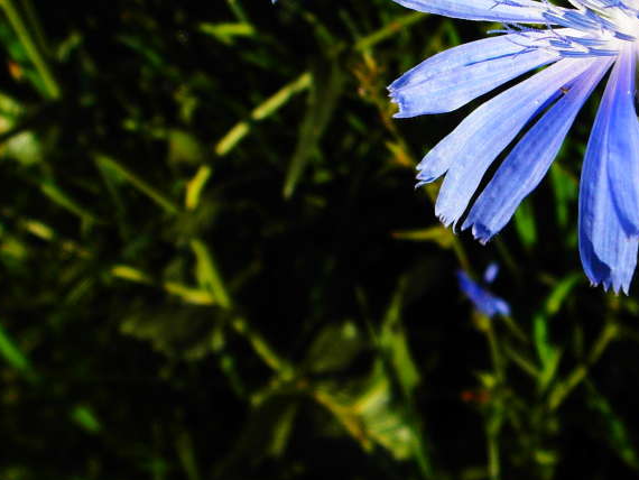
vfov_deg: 32.1
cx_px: 445
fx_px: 794
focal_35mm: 43
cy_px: 54
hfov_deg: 43.0
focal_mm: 4.1
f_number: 4
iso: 100
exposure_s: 1/1000
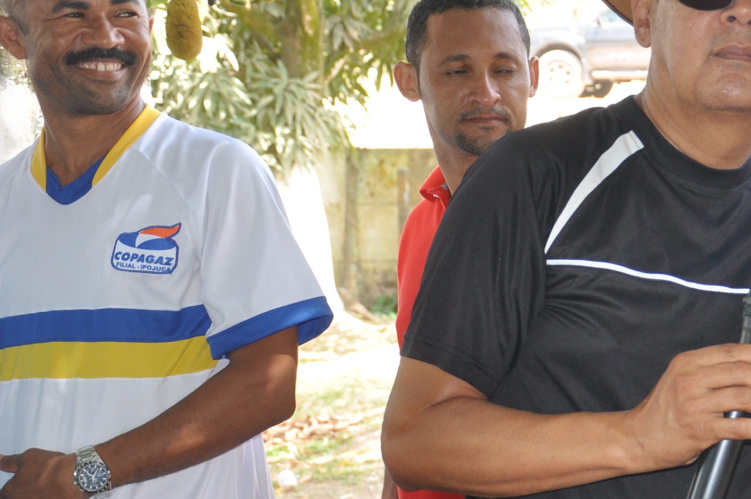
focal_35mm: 120
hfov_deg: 16.5
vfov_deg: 11.4
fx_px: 2500
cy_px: 320
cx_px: 853
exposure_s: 1/125
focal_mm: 34
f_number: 4.2
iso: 320
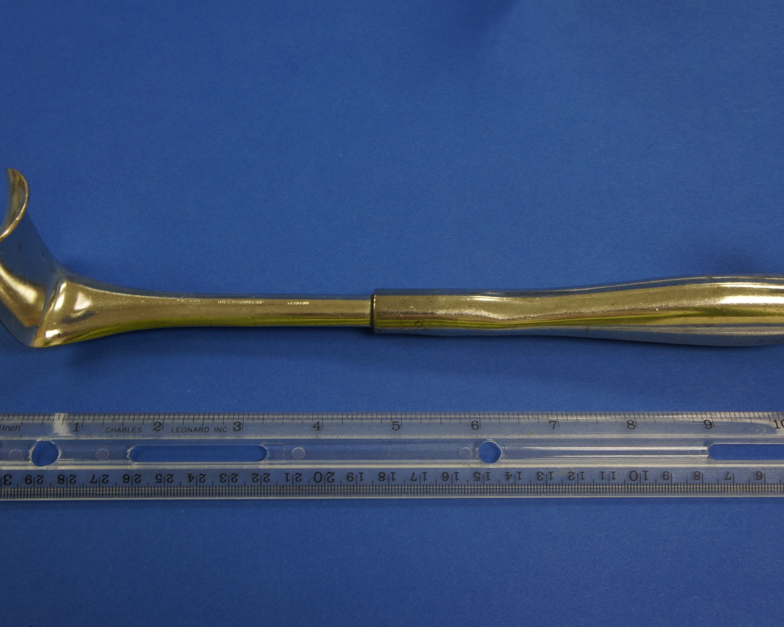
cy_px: 314
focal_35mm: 45
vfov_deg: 33.4
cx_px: 408
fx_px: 1044
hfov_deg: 41.1
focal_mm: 26
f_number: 5.6
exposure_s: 1/15
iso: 200
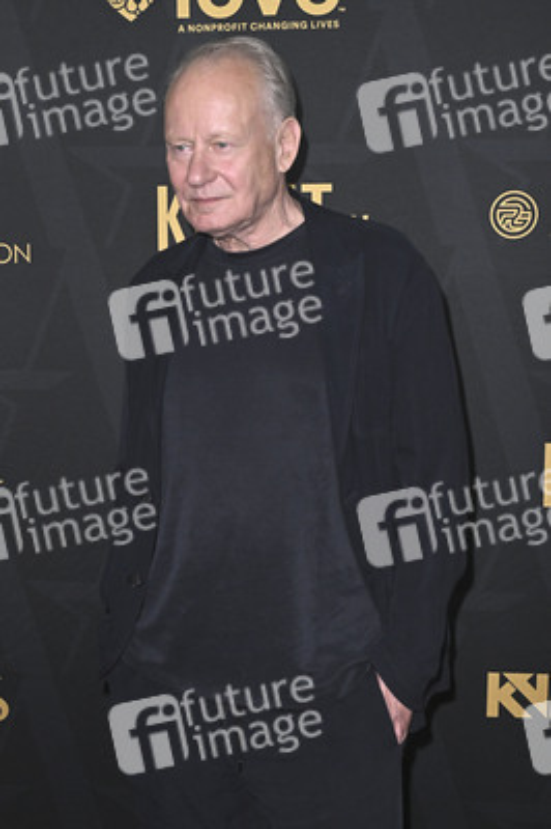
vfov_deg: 36.3
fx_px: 1265
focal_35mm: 55
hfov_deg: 24.6
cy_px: 414
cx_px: 276
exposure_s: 1/320
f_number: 5.6
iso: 2000
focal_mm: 55
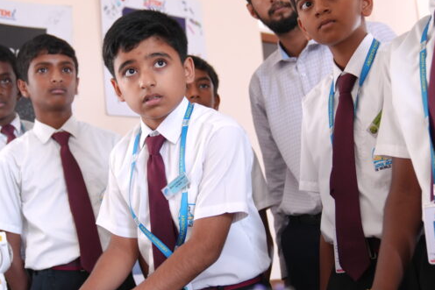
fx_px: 774
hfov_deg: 31.4
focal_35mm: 64
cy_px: 134
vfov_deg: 21.3
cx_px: 196
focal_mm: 31
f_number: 2.8
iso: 500
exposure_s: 1/200
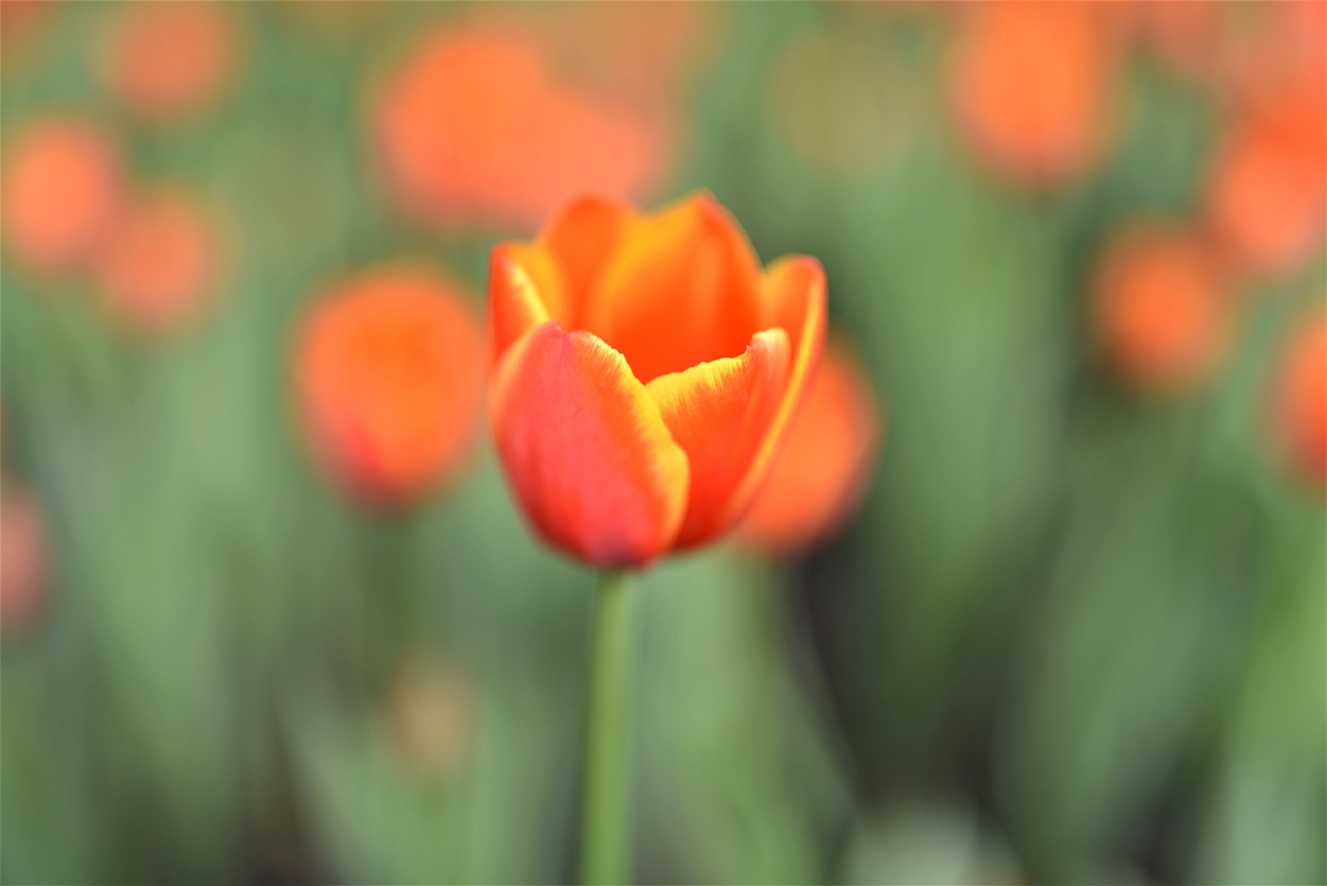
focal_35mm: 50
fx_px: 1844
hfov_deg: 39.6
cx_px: 664
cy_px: 443
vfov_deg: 27.0
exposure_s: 1/3200
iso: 100
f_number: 1.4
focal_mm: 50
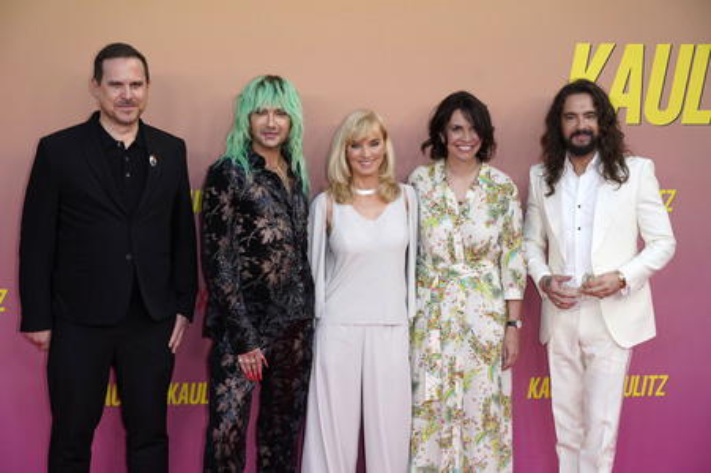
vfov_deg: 25.5
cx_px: 356
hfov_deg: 37.5
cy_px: 236
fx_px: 1046
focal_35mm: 53
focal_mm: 53
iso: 320
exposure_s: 1/160
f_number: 5.6
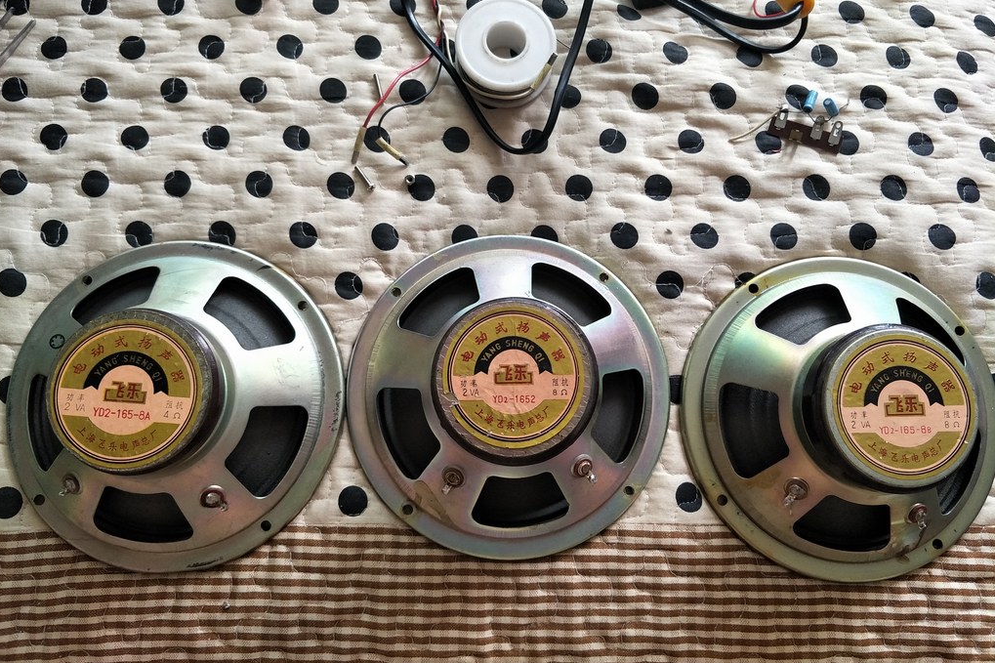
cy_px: 296
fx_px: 636
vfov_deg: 55.0
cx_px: 496
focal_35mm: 23
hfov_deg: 76.1
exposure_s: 1/33
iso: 168
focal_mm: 3.79
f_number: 1.7
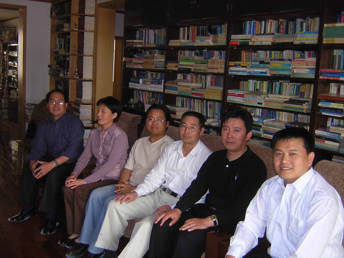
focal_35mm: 37
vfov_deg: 38.7
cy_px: 126
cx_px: 171
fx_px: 368
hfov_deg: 50.1
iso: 144
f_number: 2.6
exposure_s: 1/60.1
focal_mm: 4.7
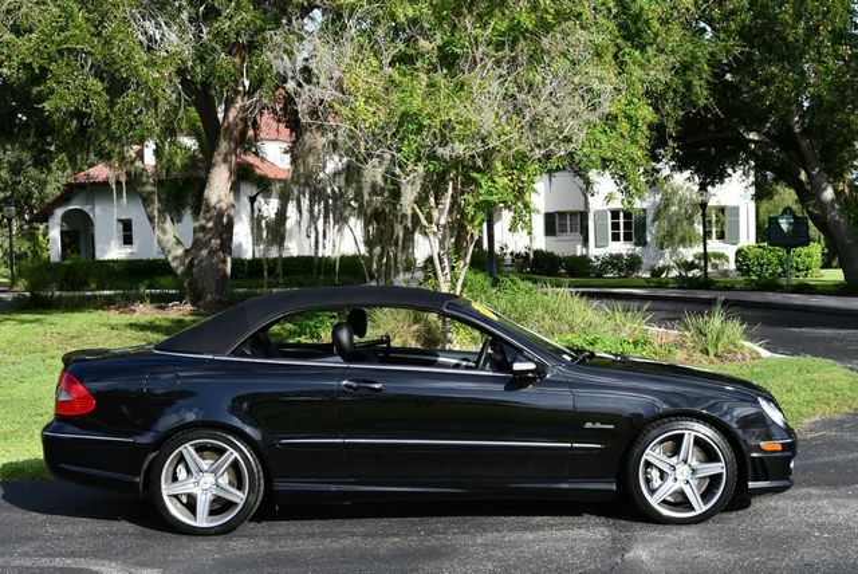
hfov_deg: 36.8
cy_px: 287
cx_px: 429
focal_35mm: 54
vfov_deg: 25.1
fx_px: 1288
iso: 125
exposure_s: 1/250
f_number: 8
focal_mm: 27
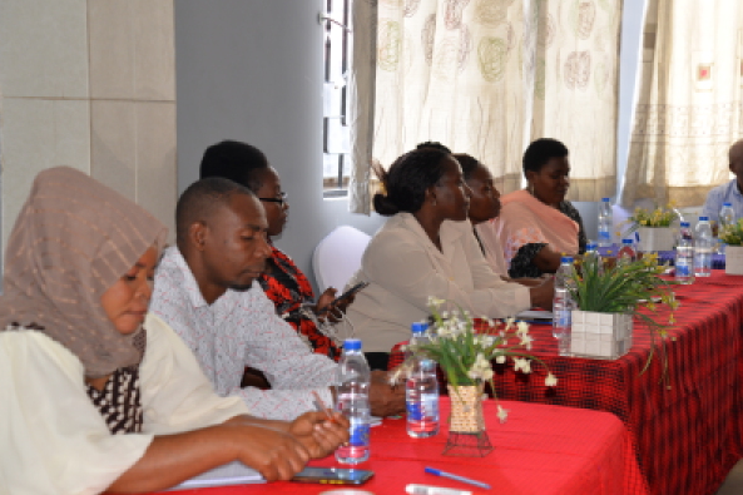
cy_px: 228
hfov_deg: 27.3
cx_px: 404
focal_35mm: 74
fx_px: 1527
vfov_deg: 18.4
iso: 800
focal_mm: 65
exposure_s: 1/60
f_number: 5
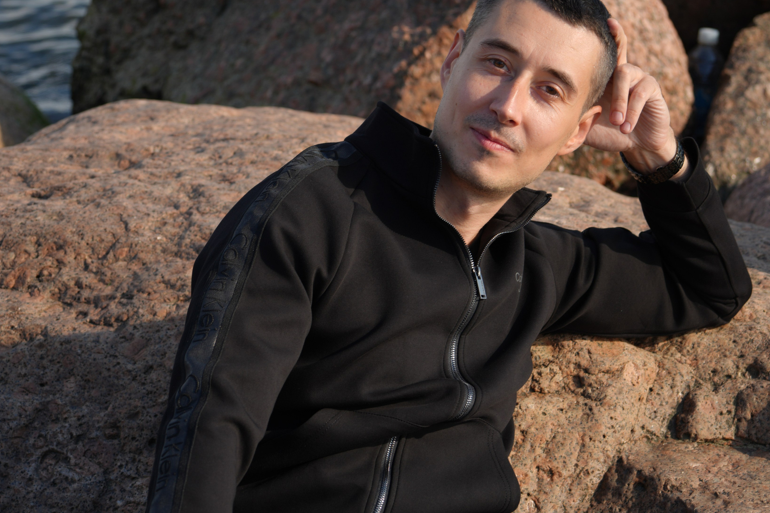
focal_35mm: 163
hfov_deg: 12.6
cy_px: 195
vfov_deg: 8.4
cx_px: 376
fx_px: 3486
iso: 64
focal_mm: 130
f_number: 6.3
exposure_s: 1/125
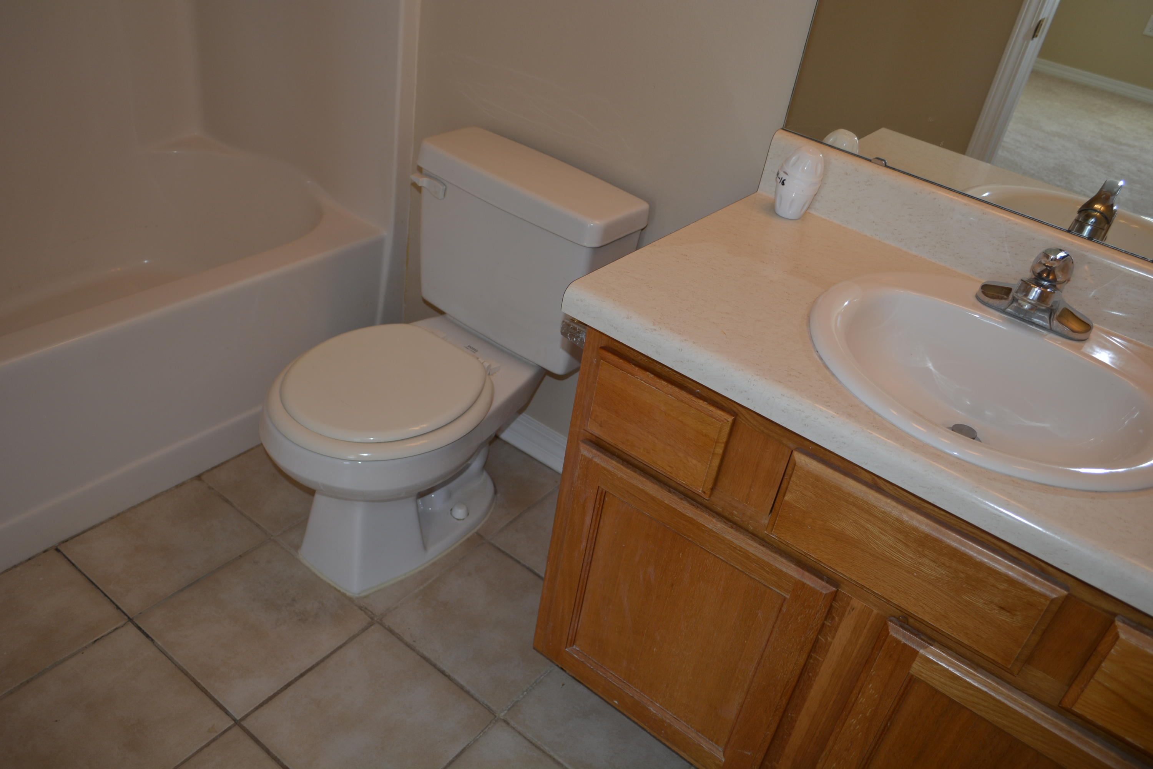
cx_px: 576
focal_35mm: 27
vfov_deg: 47.9
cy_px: 384
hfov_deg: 67.4
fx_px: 865
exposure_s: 1/60
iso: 100
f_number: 3.5
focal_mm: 18
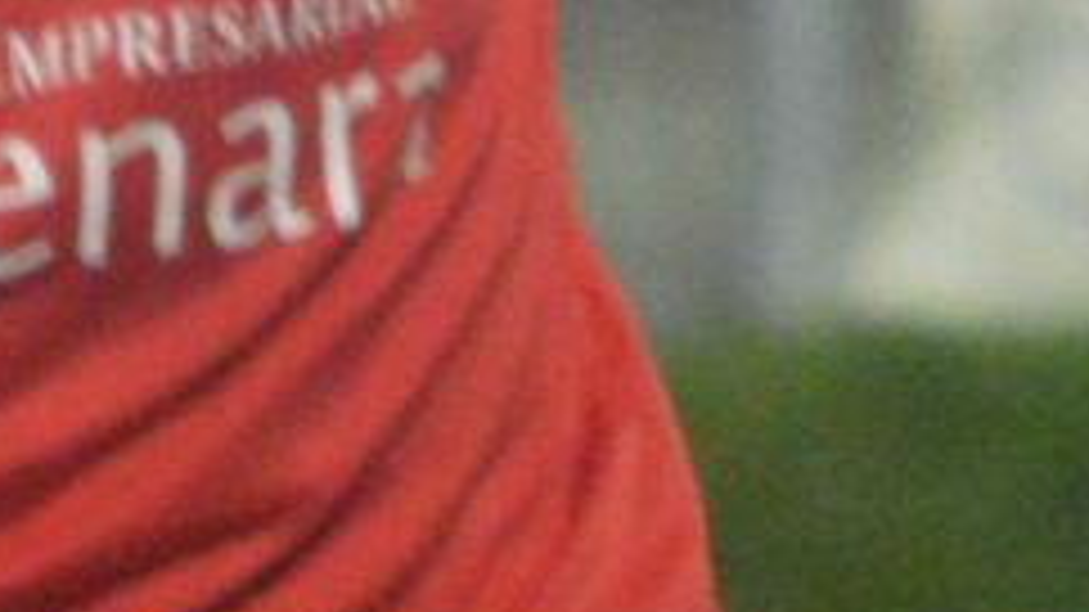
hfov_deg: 1.6
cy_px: -27
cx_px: -108
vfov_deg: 0.9
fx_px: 39407
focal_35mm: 1365
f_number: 4.8
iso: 6400
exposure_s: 1/320
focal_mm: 140
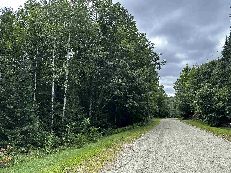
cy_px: 86
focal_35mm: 24
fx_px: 160
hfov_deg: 71.6
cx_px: 116
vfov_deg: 56.8
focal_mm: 6.86
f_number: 1.78
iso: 80
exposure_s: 1/1072
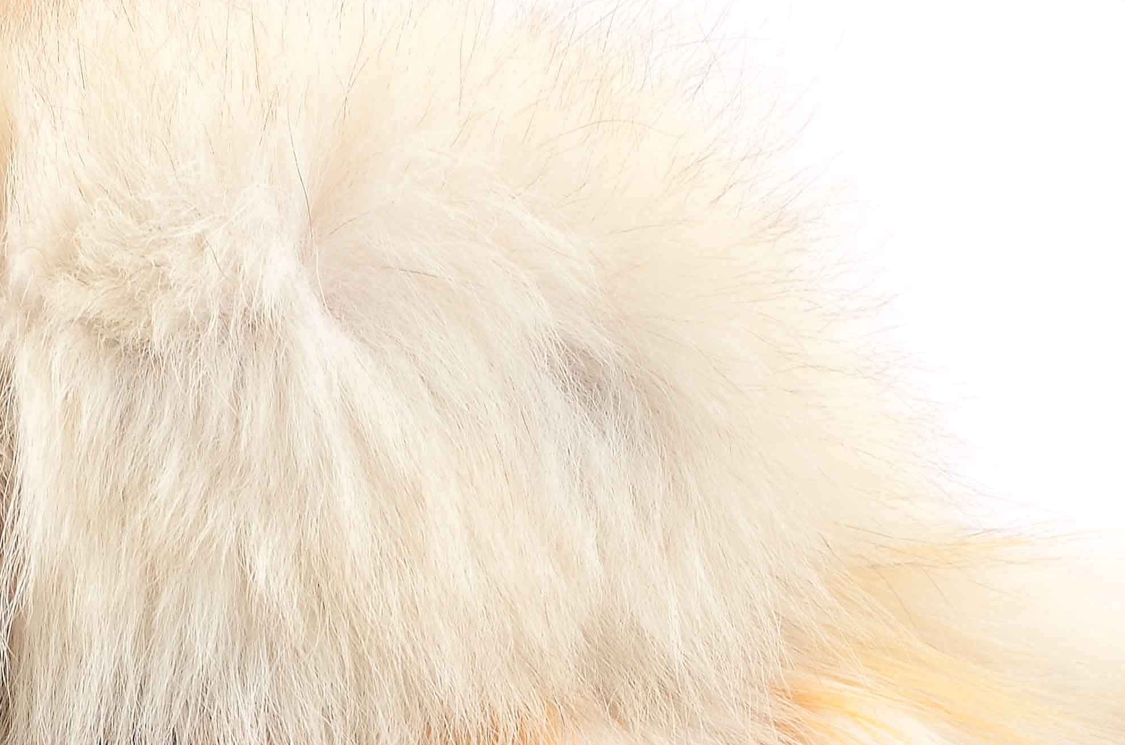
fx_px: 12201
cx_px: -22
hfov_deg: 5.3
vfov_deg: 3.5
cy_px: 791
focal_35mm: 391
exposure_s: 1/80
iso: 160
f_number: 8
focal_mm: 105
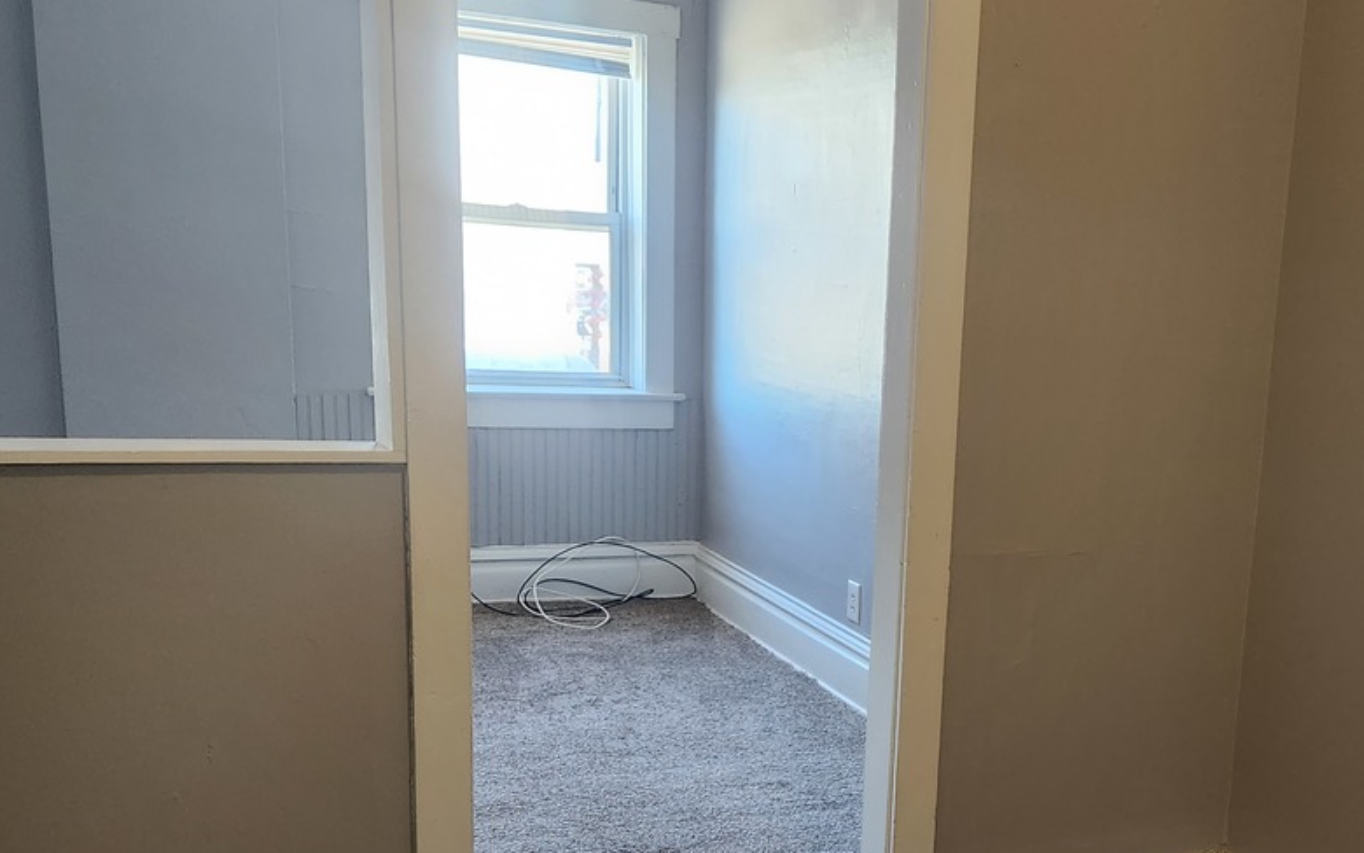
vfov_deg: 28.2
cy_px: 638
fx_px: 1673
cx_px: 997
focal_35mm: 45
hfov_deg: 43.2
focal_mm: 5.4
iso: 400
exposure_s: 1/120
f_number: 1.8
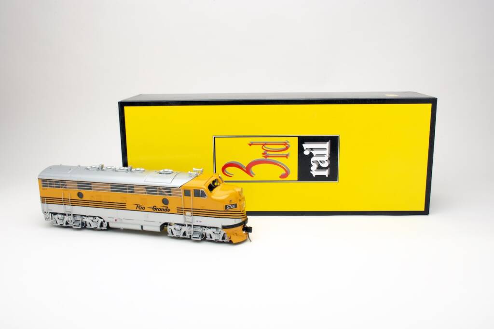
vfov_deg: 36.9
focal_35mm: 36
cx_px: 247
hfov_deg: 53.1
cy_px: 164
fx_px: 494
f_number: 25
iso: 100
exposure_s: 1/125
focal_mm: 24
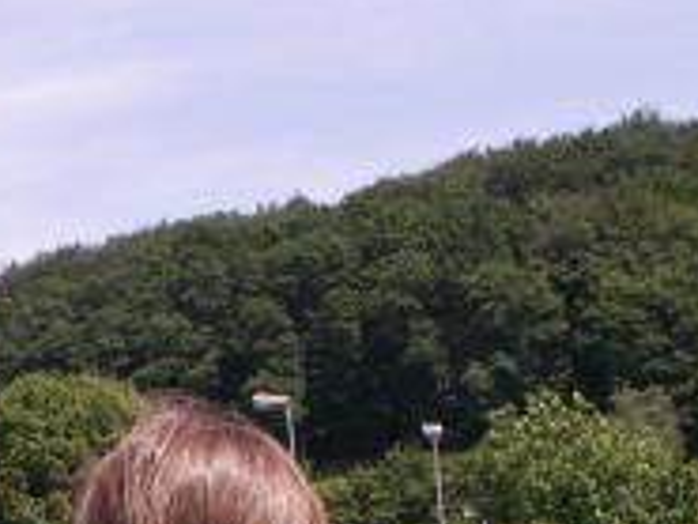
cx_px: 72
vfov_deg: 12.0
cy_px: 641
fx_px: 2441
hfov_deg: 16.1
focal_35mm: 121
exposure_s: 1/500
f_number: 4.5
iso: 50
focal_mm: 5.86
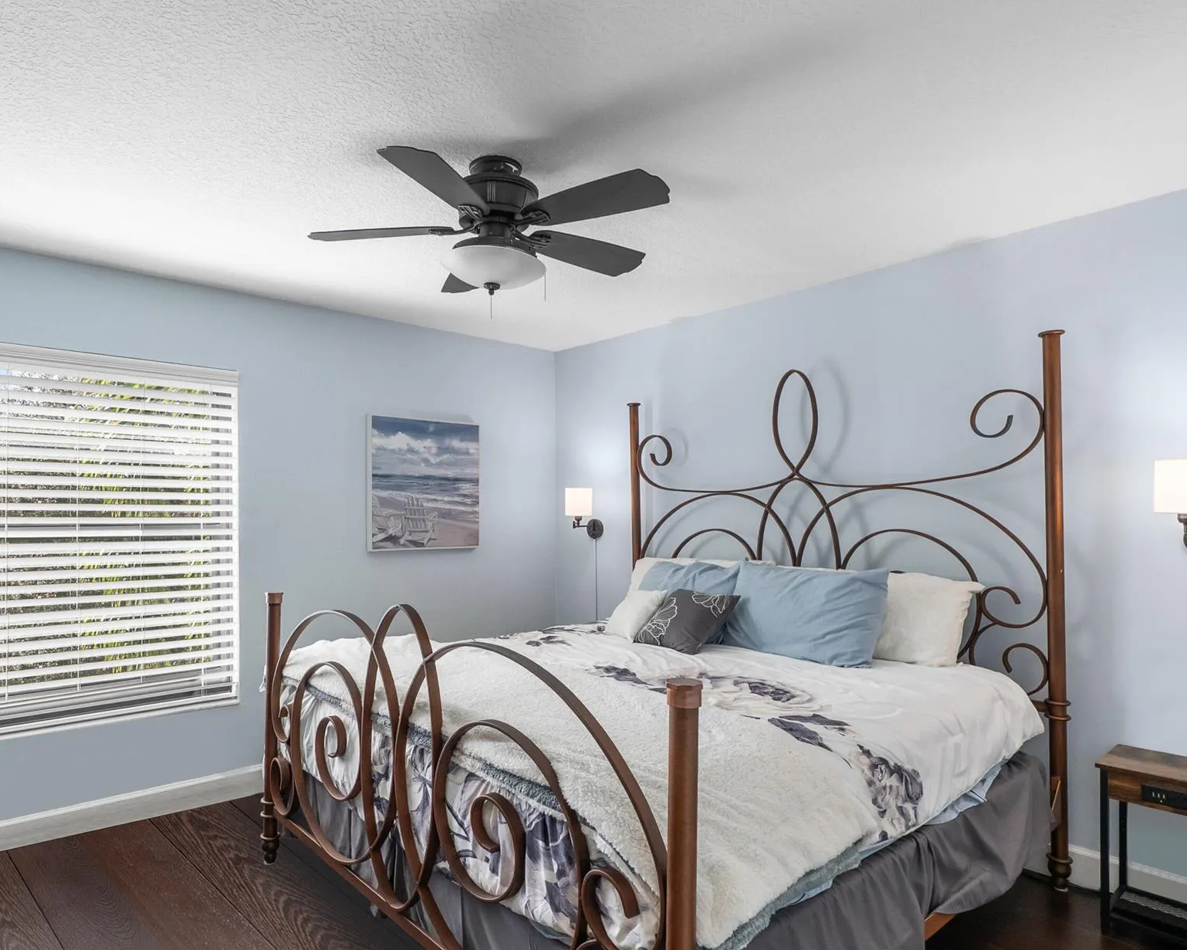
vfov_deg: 68.1
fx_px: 703
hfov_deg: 79.7
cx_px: 496
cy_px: 475
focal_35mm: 20
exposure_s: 1/50
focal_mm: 16
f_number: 9
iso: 3200
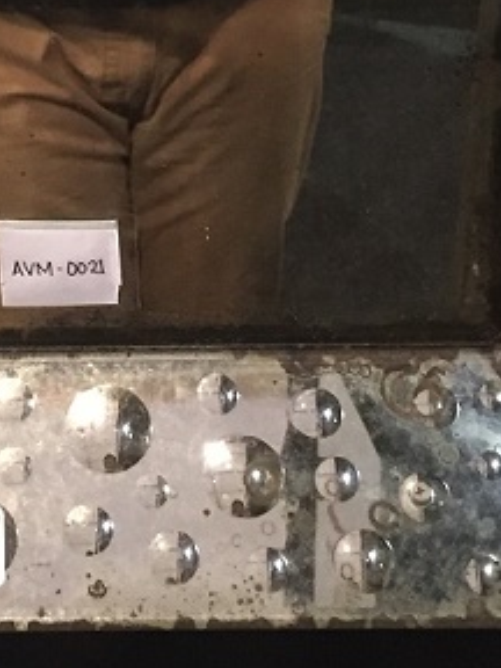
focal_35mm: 103
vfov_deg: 18.3
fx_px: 1988
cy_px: -85
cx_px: 63
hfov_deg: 14.2
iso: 250
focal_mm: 4.15
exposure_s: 1/20
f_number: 2.2
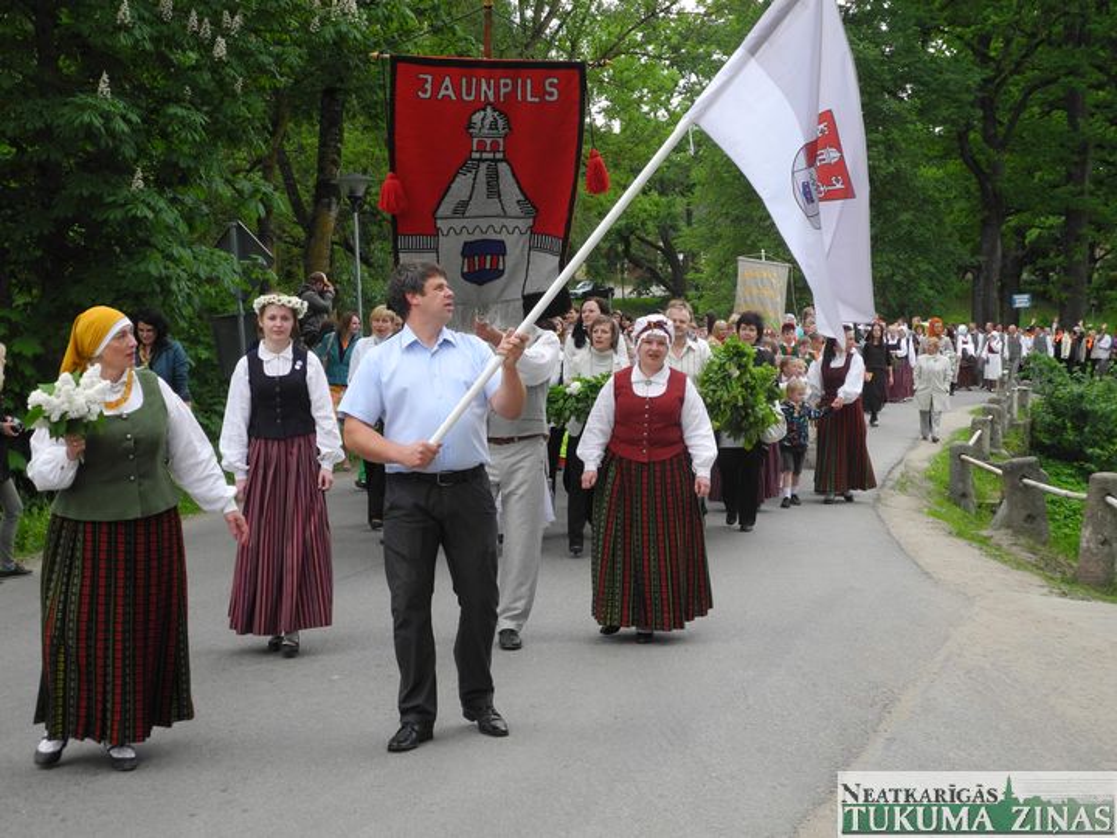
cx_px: 558
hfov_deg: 28.6
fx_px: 2194
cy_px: 419
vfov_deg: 21.6
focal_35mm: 68
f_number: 4
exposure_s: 1/160
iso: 100
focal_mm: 14.5
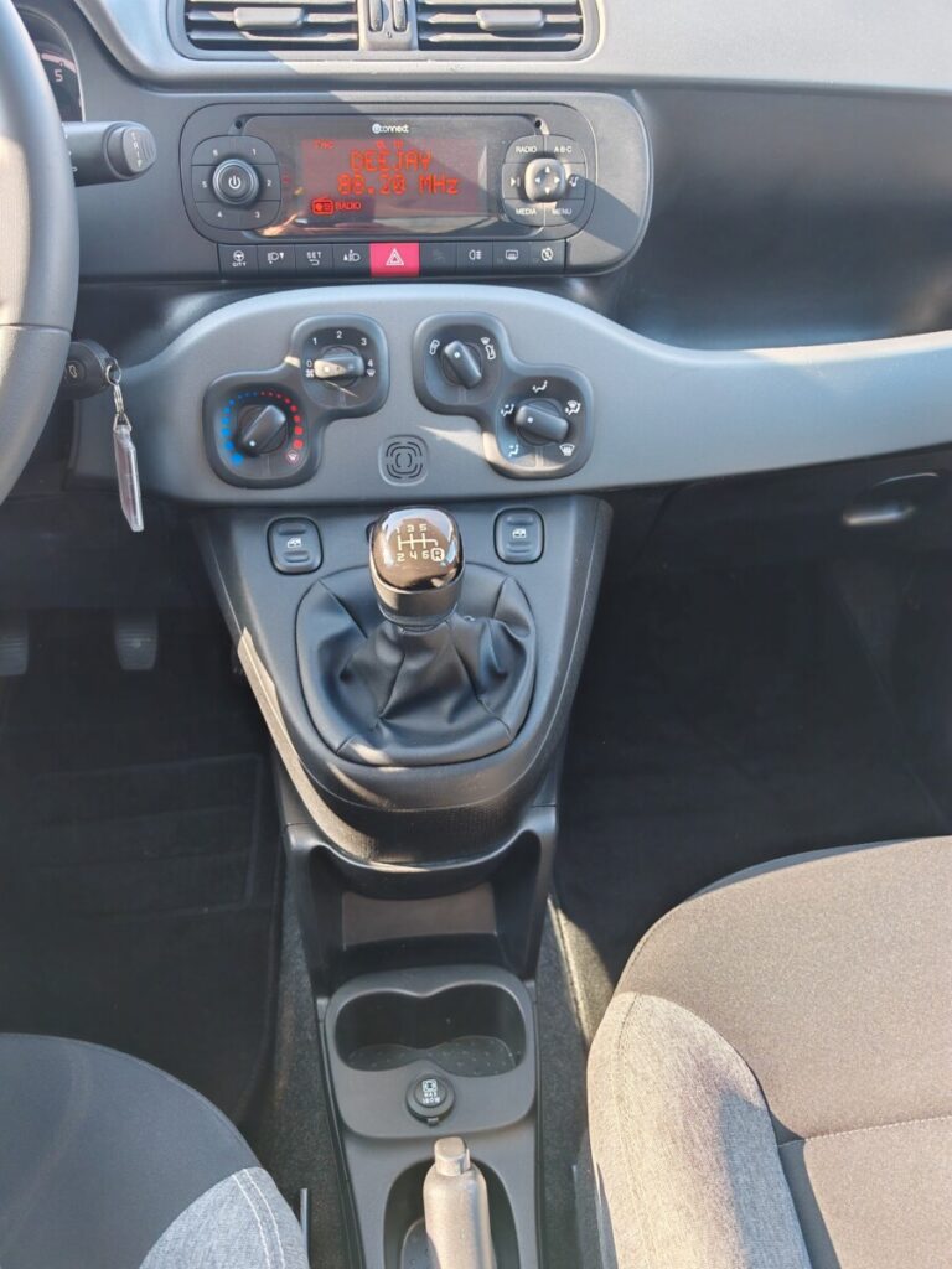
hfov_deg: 51.4
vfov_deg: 65.3
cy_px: 634
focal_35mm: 27
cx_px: 476
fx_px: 990
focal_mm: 6.83
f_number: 2
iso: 64
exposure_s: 1/130
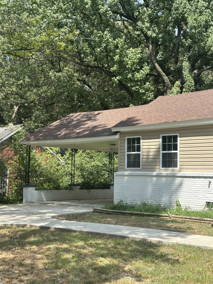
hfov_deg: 30.3
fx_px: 394
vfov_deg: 39.7
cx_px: 106
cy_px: 142
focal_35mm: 48
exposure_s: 1/1357
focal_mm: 6.86
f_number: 1.78
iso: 64
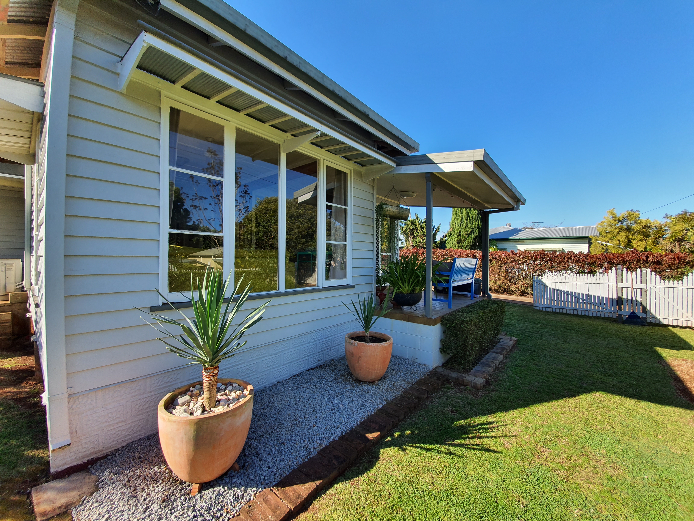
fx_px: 261
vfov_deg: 89.9
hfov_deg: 106.2
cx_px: 347
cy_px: 260
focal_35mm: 13
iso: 50
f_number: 2.2
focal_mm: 1.8
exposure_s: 1/430
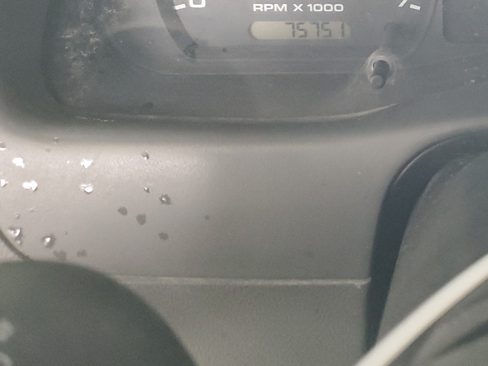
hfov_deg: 32.7
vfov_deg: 25.3
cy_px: 3
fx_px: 775
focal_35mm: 55
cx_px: 463
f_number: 1.5
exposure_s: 1/50
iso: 324
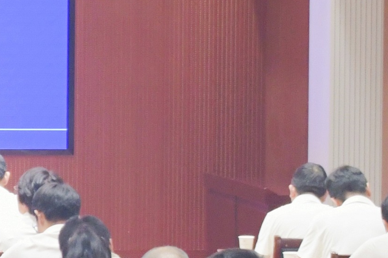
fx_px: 3103
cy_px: 204
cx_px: -264
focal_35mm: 288
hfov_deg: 7.0
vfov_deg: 4.8
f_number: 4
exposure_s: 1/100
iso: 1250
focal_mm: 40
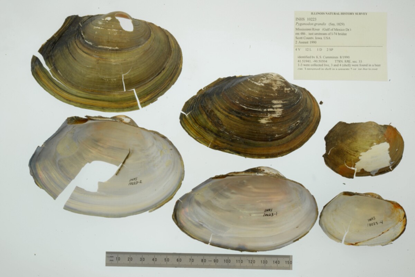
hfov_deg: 33.4
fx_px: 692
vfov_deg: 22.6
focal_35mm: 60
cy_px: 138
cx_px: 208
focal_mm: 60
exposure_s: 1/10
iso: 100
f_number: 32
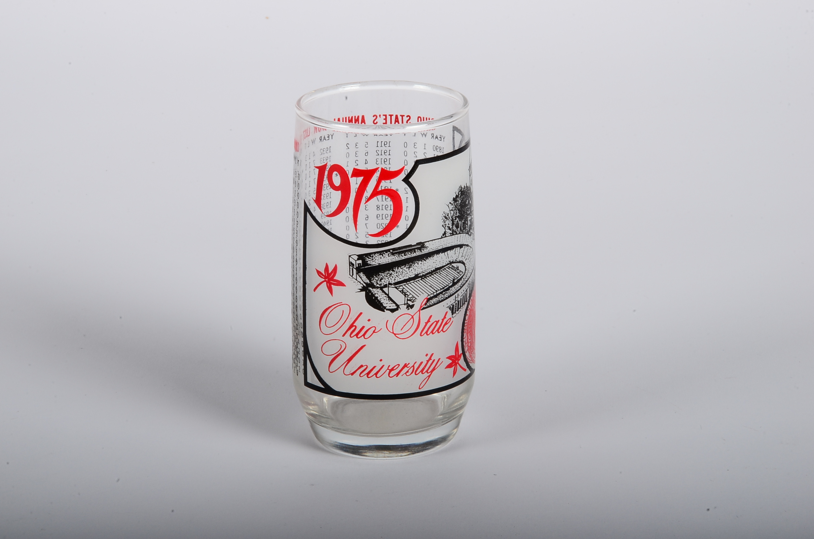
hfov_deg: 13.1
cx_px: 407
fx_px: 3554
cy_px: 270
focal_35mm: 158
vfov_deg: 8.7
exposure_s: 1/250
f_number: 29
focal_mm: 105
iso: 200
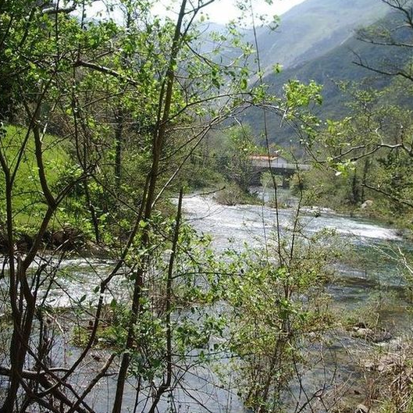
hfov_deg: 37.4
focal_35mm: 45
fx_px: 607
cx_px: 241
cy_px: 198
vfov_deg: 37.5
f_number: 4.3
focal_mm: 5.8
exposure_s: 1/250
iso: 50
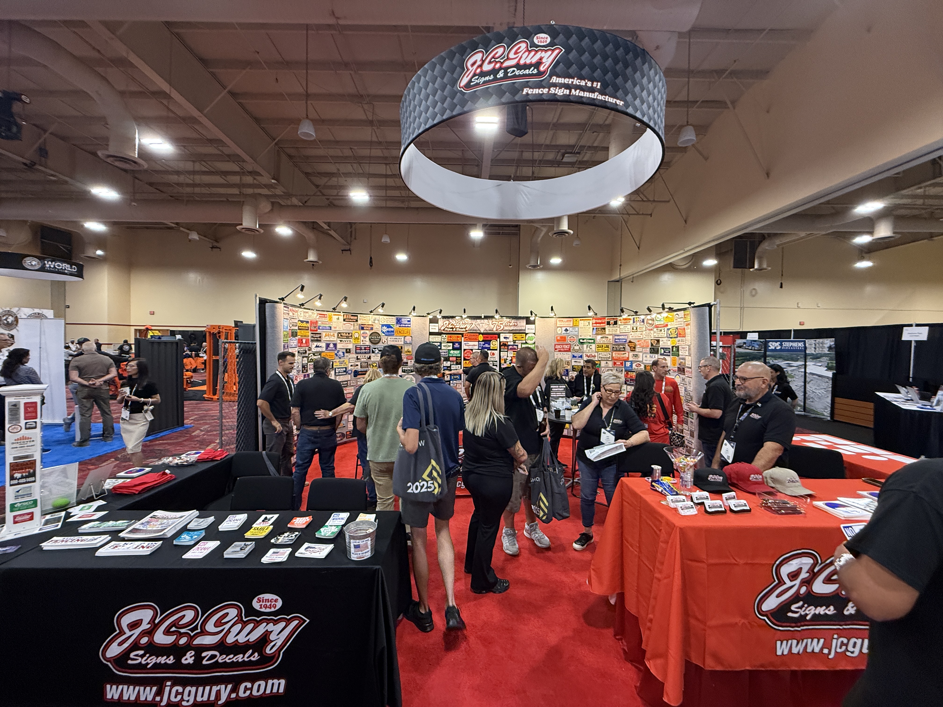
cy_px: 354
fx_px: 381
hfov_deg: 102.1
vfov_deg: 85.7
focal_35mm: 14
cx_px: 472
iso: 250
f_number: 2.2
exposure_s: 1/60
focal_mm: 2.22
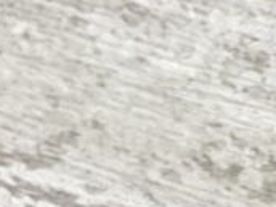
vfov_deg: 7.8
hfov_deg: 10.5
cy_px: 549
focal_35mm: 173
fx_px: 1379
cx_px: 558
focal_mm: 3
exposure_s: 1/120
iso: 25
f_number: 1.8
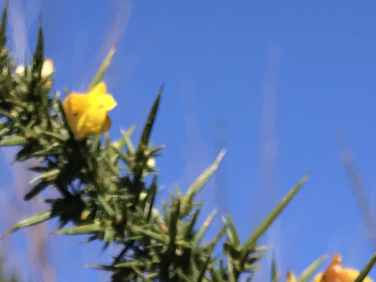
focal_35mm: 146
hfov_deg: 13.5
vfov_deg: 9.5
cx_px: 88
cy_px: 563
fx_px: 1586
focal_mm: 3.99
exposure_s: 1/997
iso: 20
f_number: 1.8
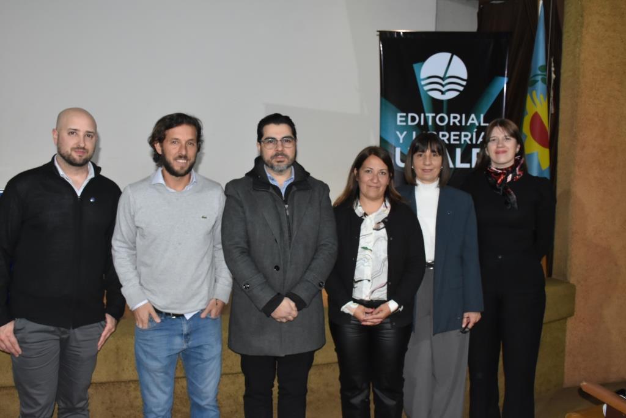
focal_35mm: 34
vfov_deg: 38.4
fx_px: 600
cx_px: 313
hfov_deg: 55.1
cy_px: 209
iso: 1600
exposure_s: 1/60
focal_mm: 23
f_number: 5.6
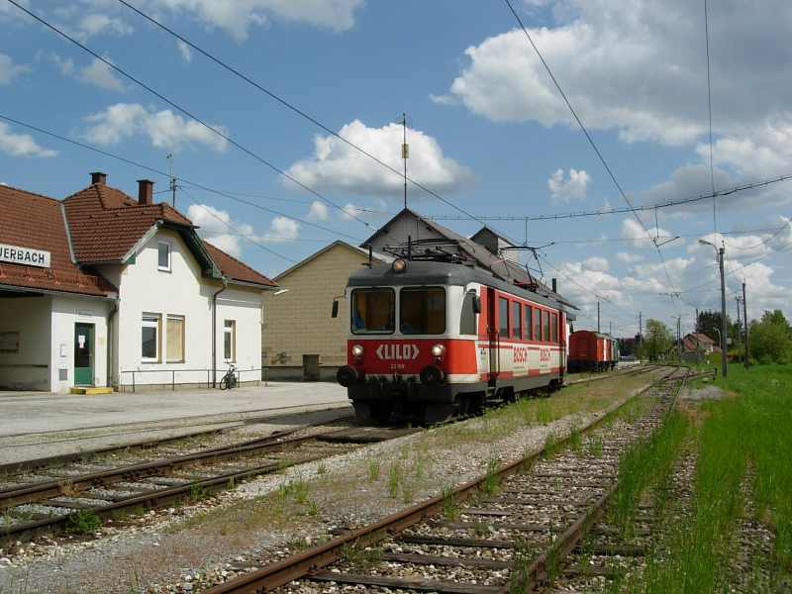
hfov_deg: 49.0
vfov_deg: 37.7
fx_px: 869
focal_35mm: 38
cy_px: 297
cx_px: 396
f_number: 4.8
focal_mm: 7.8
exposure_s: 1/1218
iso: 79
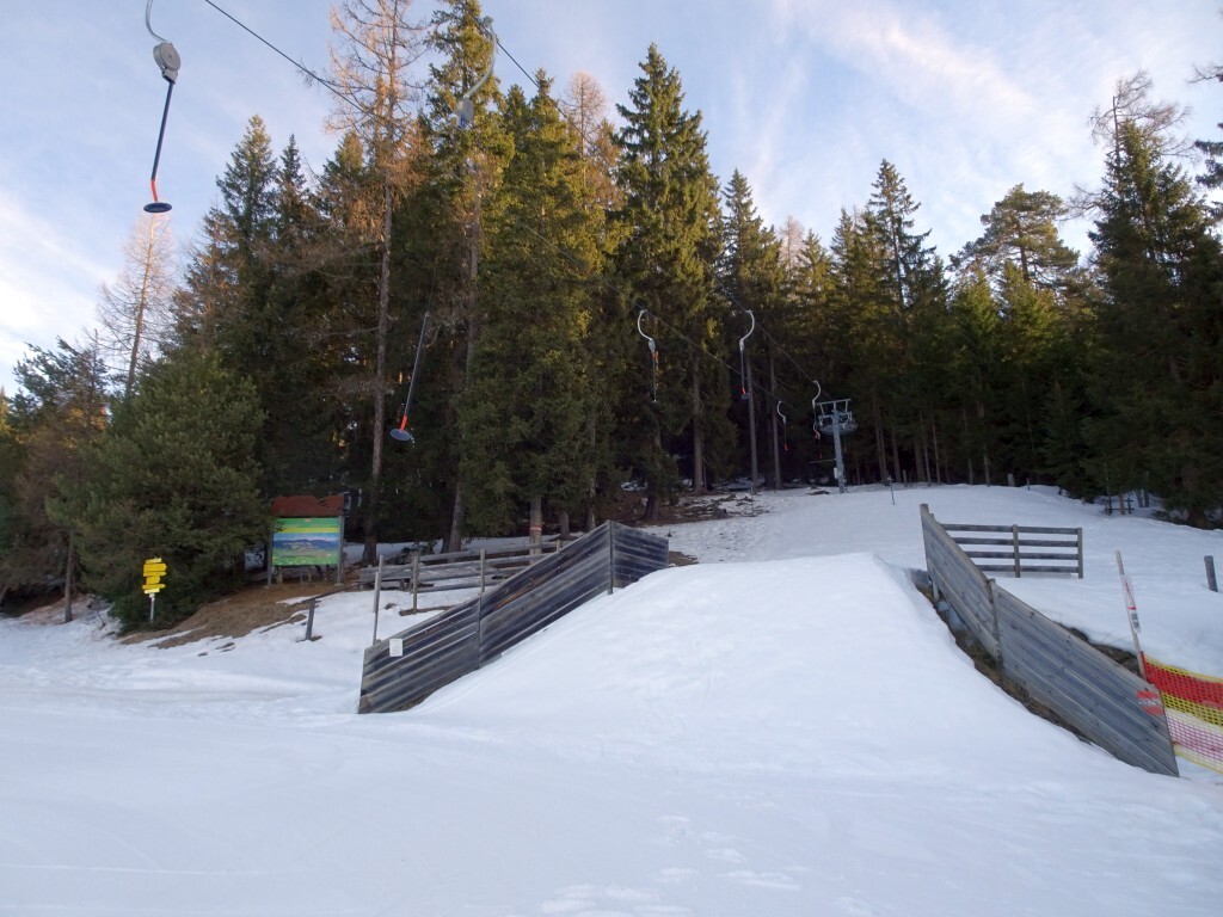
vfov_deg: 56.8
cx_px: 612
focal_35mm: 24
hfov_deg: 71.6
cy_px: 458
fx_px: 848
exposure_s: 1/250
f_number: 3.5
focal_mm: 4.1
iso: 80
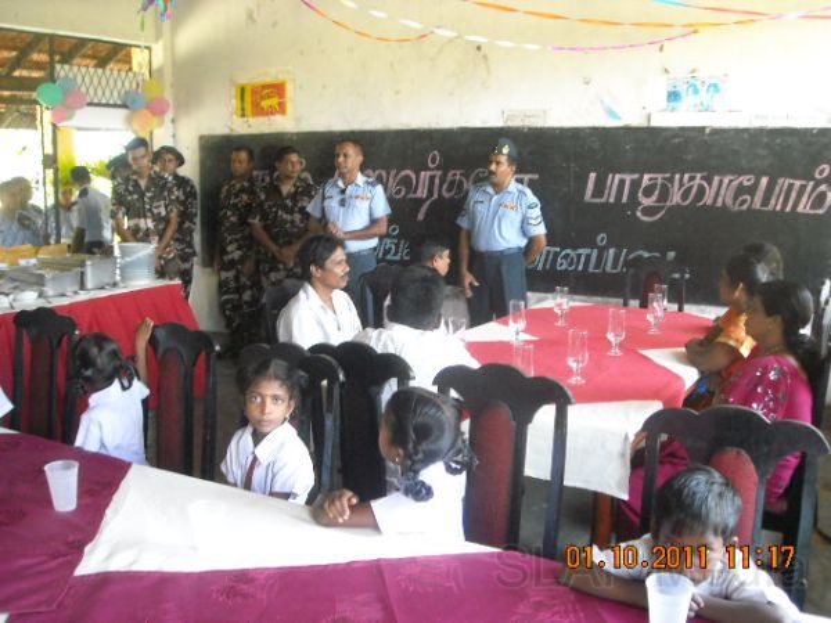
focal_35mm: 35
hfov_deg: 52.6
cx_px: 416
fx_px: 840
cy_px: 312
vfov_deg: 40.7
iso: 400
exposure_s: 1/52
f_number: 2.8
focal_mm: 5.7
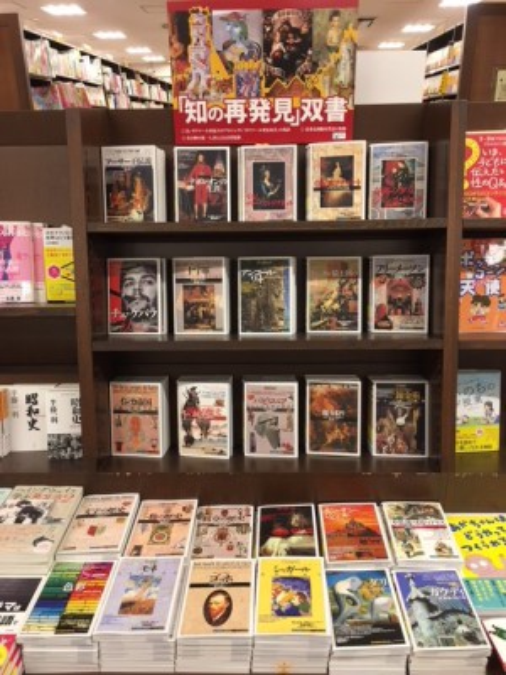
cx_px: 253
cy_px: 338
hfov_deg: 48.2
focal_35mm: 29
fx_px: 565
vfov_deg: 61.7
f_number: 2.2
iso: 32
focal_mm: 4.15
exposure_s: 1/15
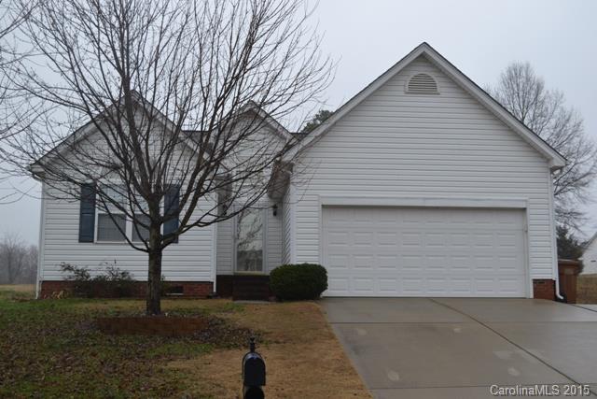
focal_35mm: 45
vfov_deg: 29.9
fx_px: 746
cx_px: 298
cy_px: 200
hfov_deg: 43.6
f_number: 5.6
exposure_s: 1/125
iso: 110
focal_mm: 30
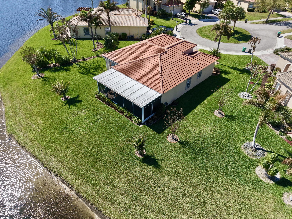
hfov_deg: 71.6
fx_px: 202
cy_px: 110
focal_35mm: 24
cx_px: 146
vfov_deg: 56.8
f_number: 1.8
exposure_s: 1/500
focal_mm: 8.67
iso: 200
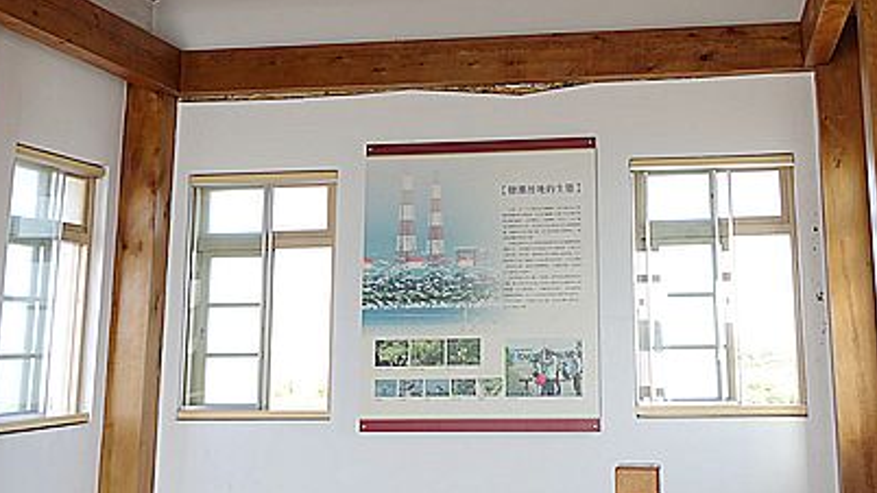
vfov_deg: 23.4
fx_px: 1163
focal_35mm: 50
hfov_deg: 41.0
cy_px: 71
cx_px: 563
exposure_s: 1/125
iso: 100
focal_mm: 8.8
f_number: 2.8
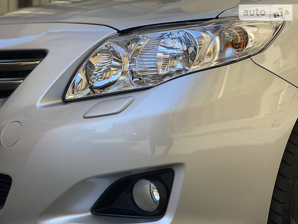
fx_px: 448
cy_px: 112
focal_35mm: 52
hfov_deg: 36.8
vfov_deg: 28.0
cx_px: 149
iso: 20
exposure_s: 1/578
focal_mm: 6
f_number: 2
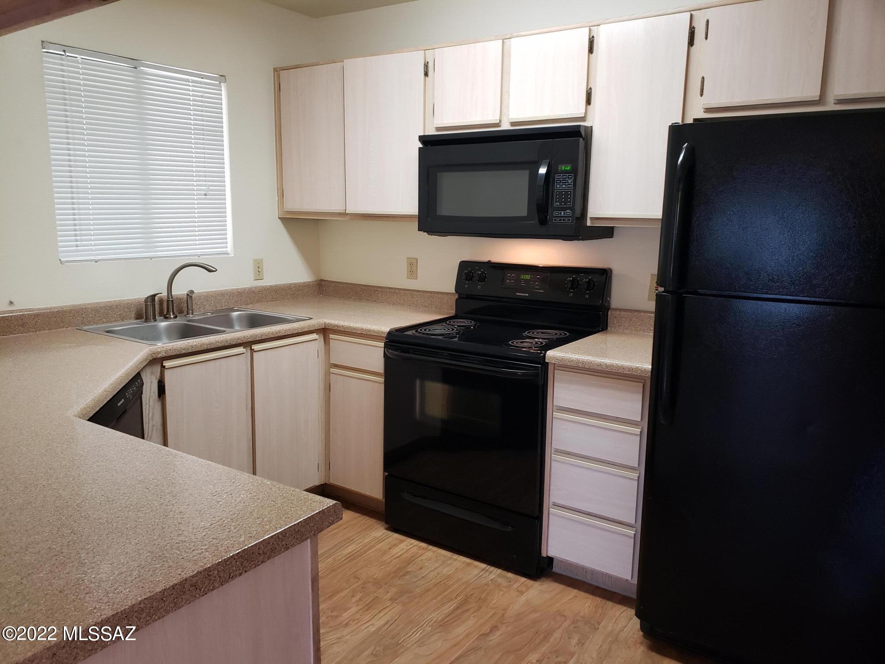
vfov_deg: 53.1
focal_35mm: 26
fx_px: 665
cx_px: 442
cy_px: 332
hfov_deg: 67.3
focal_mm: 4.3
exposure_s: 1/24
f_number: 2.4
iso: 250
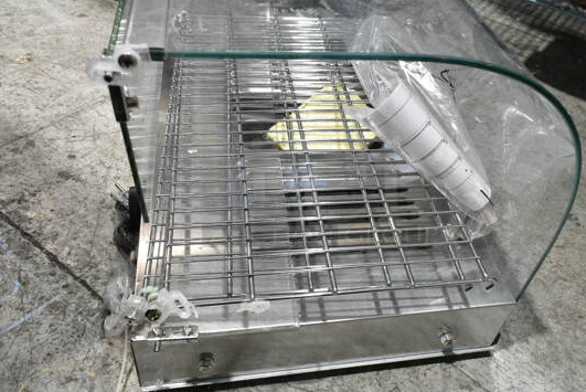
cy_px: 189
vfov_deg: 42.4
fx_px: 505
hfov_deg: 60.1
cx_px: 326
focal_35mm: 31
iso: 6400
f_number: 9
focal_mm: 18
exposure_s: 1/320
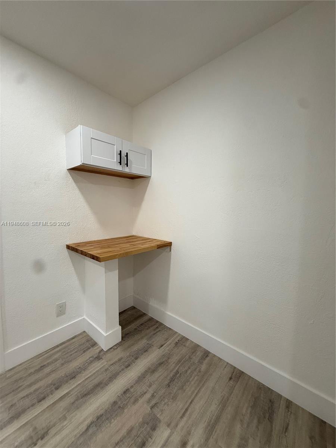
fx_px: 181
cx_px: 168
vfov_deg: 102.1
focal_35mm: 14
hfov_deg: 85.7
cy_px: 224
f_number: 2.2
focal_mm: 2.22
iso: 200
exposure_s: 1/120
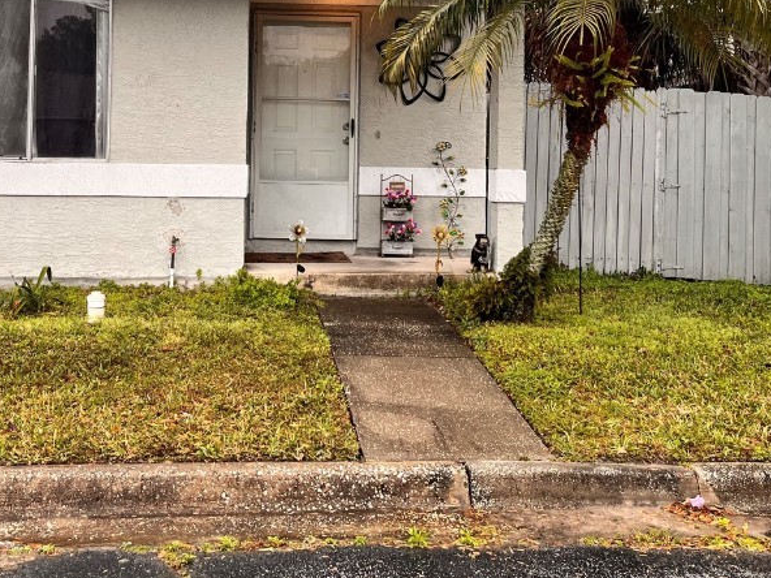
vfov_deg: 31.4
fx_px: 1002
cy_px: 117
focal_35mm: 45
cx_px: 319
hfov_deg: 41.9
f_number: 1.6
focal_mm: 5.1
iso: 40
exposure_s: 1/194
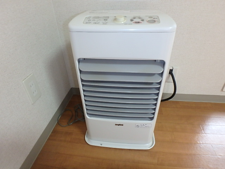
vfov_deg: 63.4
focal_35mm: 21
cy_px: 84
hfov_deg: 79.0
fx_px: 136
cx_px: 112
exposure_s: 1/30
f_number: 3.5
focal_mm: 3.7
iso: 400
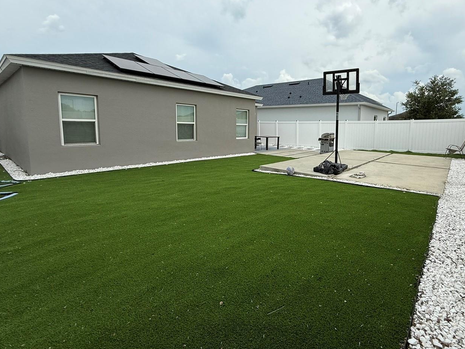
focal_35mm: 18
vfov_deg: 71.2
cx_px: 283
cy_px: 149
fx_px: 242
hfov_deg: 86.5
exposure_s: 1/672
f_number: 2.2
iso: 50
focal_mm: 2.22
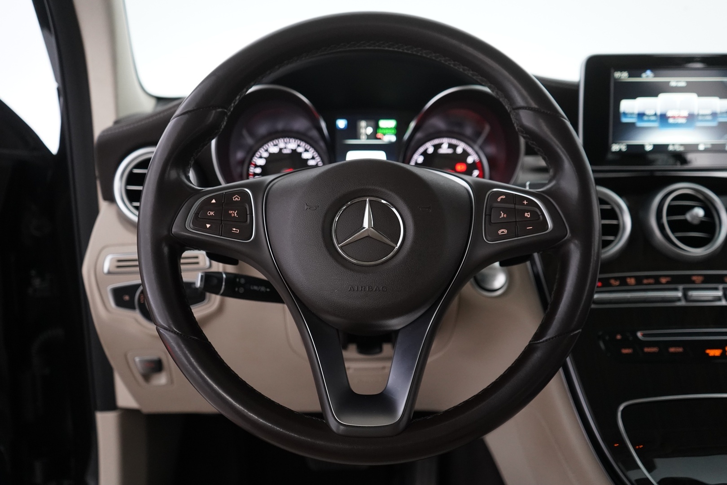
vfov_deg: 42.3
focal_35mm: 31
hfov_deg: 60.3
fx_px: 626
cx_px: 364
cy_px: 242
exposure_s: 1/60
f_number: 4
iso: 4000
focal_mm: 31
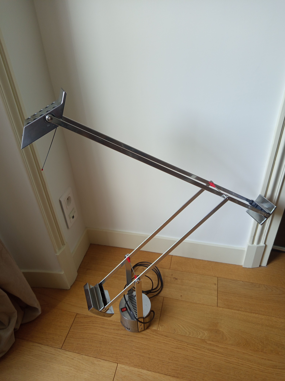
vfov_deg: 71.6
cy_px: 190
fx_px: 263
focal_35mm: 24
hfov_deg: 56.8
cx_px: 142
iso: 294
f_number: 1.7
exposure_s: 1/50
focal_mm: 5.24
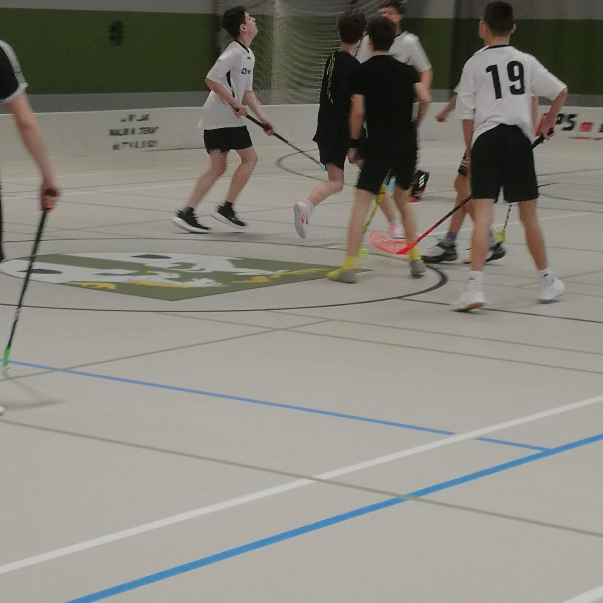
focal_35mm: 90
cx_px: 302
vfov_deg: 19.3
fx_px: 1774
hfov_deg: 19.3
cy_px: 291
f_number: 2.2
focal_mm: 3.95
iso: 100
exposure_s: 1/50
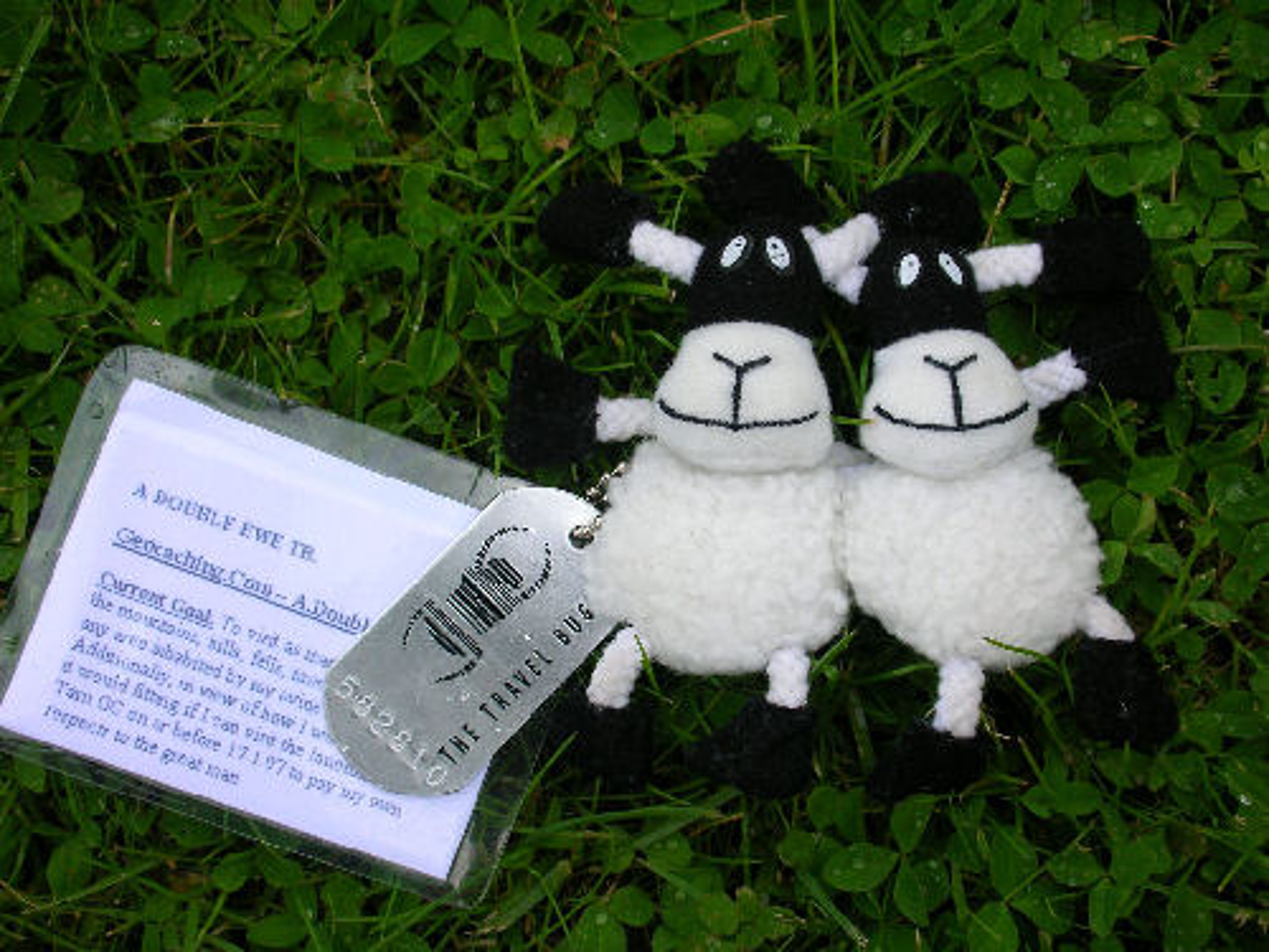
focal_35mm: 61
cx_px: 634
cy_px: 476
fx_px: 2236
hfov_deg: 31.7
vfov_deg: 24.0
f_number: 11.3
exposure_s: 1/43.7
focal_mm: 10.1
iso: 50
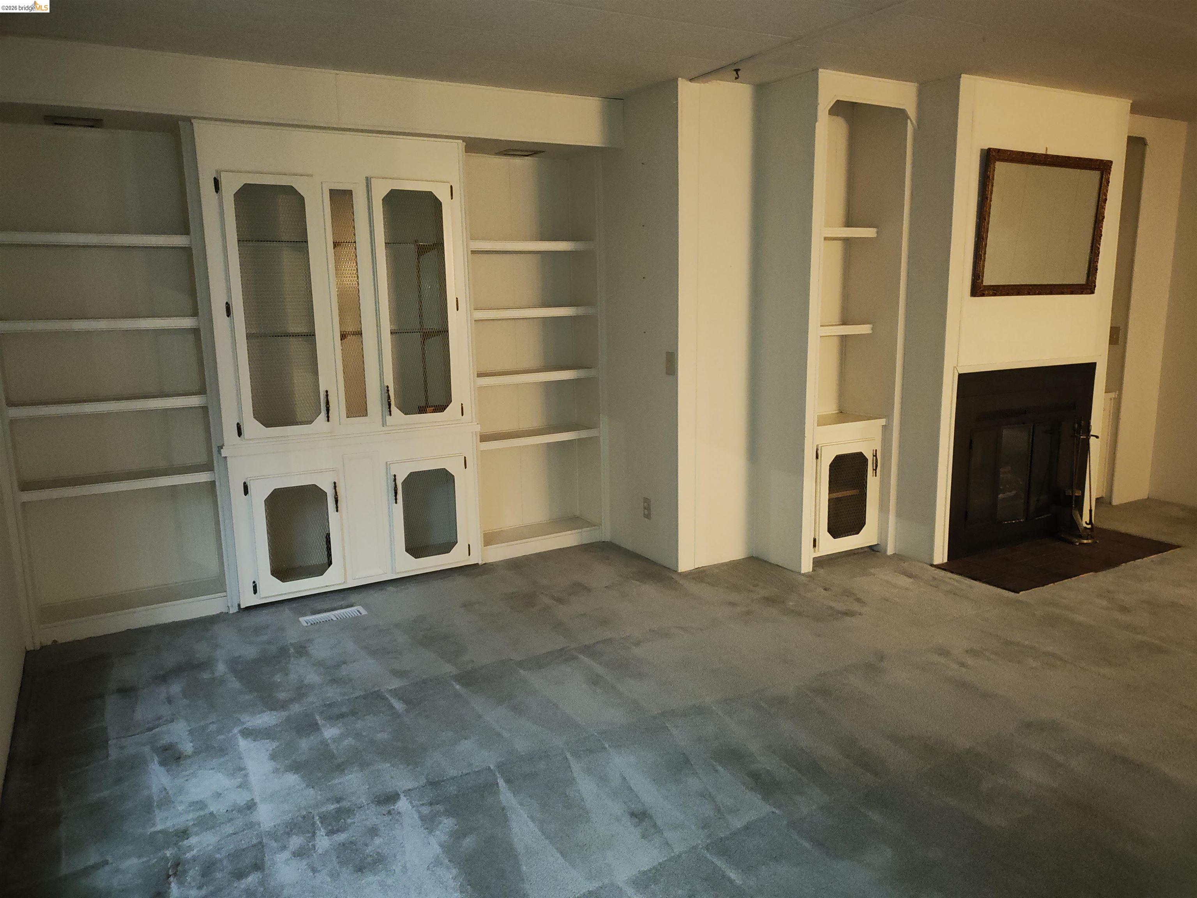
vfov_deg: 54.9
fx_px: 864
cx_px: 598
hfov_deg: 69.4
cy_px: 449
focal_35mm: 25
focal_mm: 4.71
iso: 2566
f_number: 1.7
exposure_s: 1/30
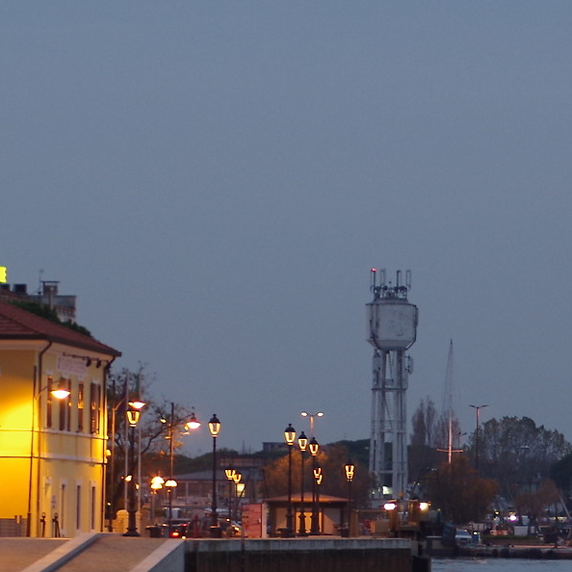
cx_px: 745
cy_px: 394
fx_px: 4805
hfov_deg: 6.8
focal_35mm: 257
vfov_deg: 6.8
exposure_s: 1/15
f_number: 2
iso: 200
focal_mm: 50
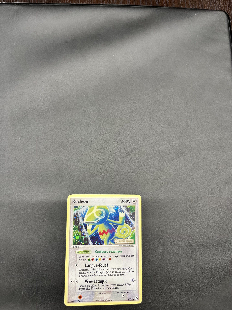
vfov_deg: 67.3
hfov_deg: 53.1
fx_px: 232
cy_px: 155
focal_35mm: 26
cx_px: 116
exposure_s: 1/100
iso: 80
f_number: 1.6
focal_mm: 5.1
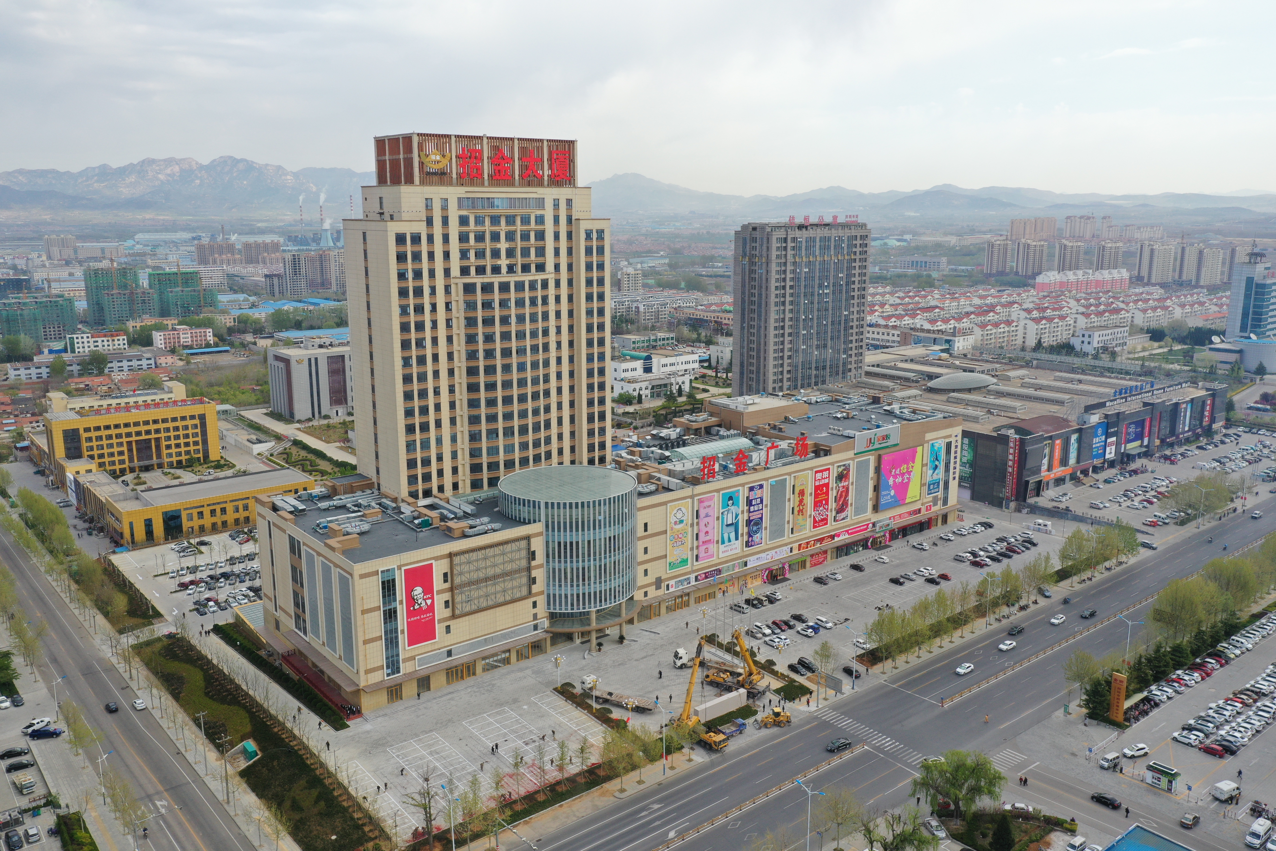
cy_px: 426
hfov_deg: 65.5
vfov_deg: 46.4
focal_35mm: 28
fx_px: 992
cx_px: 638
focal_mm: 10.26
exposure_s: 1/320
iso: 100
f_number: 5.6
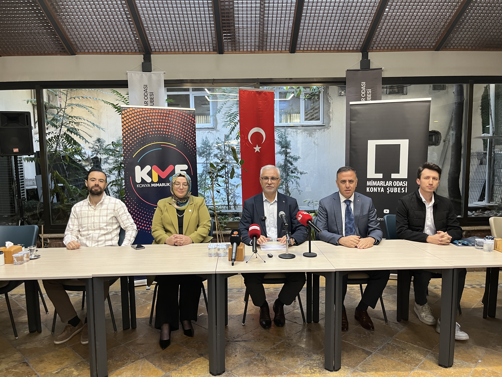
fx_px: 377
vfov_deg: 53.1
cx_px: 251
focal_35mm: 26
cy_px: 188
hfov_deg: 67.3
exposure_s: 1/50
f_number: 1.6
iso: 200
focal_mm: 5.1
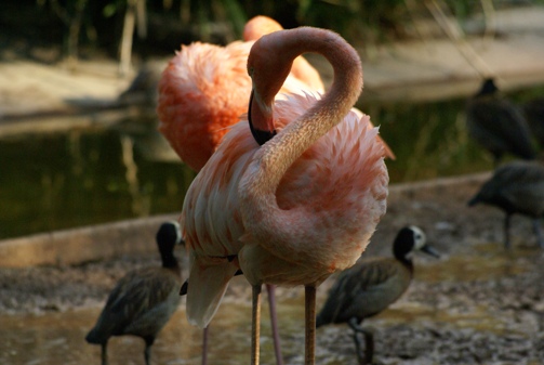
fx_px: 5675
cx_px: 272
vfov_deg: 3.7
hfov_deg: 5.5
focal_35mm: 375
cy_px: 182
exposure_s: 1/640
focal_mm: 250
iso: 800
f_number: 7.1
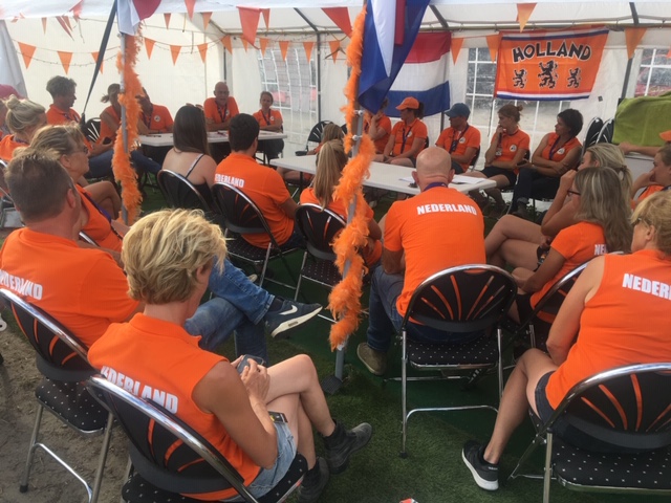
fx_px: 562
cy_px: 252
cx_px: 336
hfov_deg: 61.7
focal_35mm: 29
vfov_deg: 48.2
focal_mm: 4.15
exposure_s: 1/432
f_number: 2.2
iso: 25
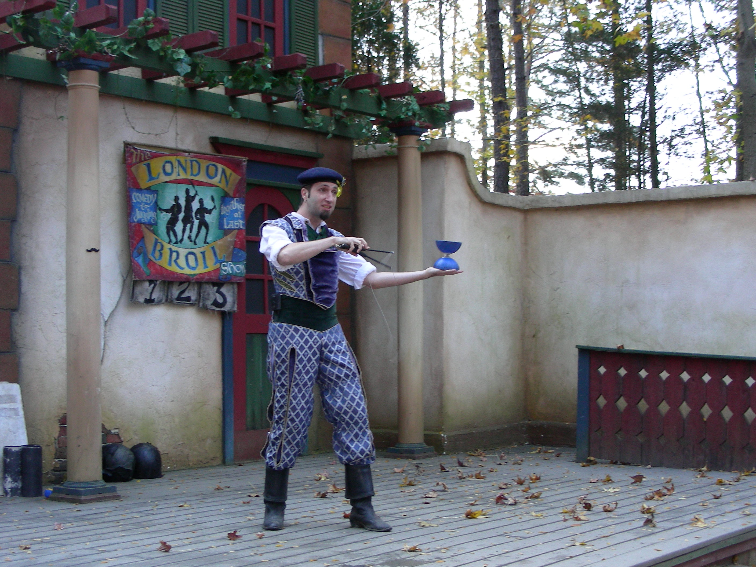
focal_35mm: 58
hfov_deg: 33.2
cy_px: 284
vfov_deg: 25.2
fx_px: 1267
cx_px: 378
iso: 56
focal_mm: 9.7
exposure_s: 1/30
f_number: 3.5
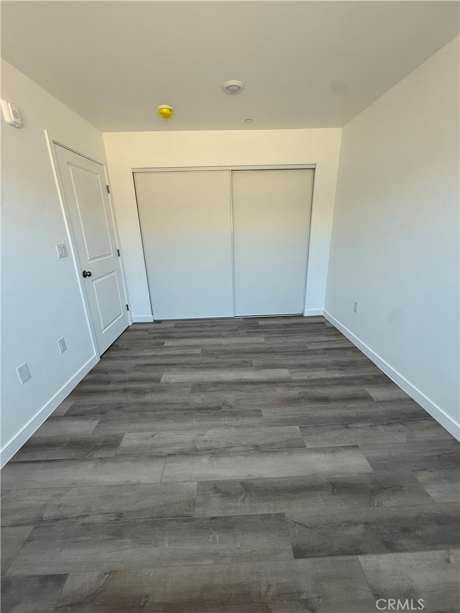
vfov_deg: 102.1
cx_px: 230
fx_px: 248
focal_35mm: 14
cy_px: 306
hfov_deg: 85.7
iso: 125
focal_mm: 2.22
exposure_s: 1/99
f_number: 2.2
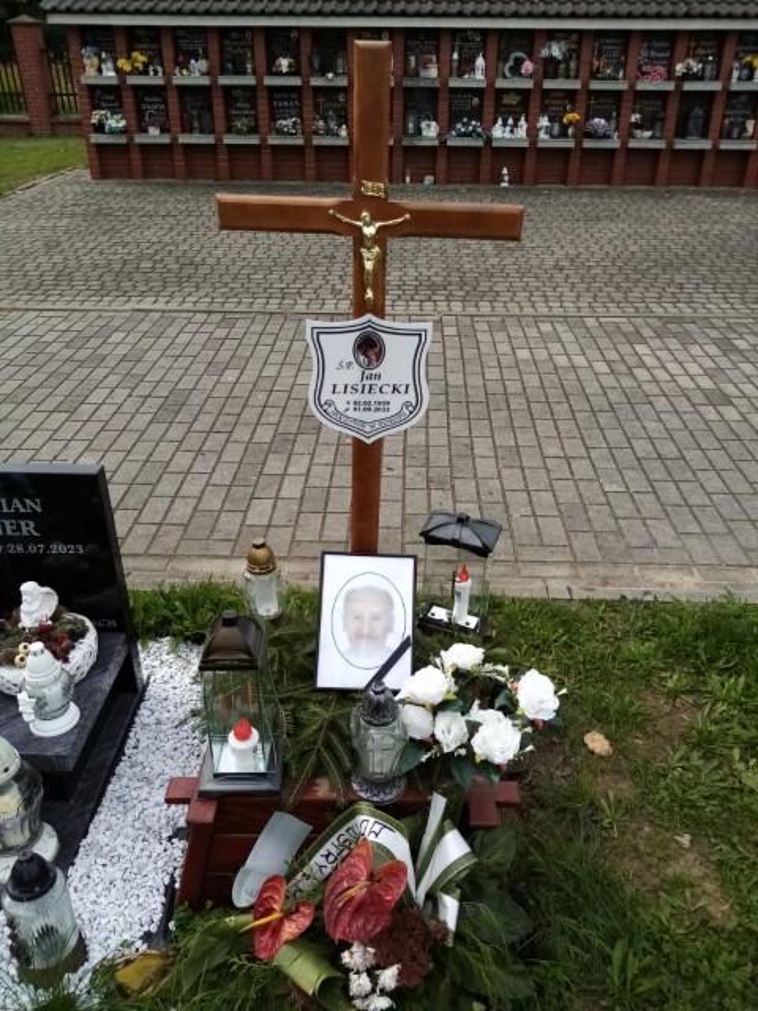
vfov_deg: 67.3
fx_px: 759
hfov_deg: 53.1
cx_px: 379
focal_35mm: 26
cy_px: 506
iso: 103
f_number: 1.8
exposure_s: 1/677
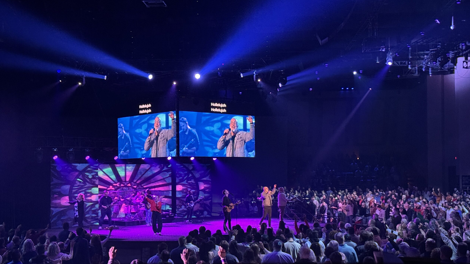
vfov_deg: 22.6
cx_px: 234
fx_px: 661
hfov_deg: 39.2
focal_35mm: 53
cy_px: 157
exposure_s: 1/40
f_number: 1.78
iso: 400
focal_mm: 6.86
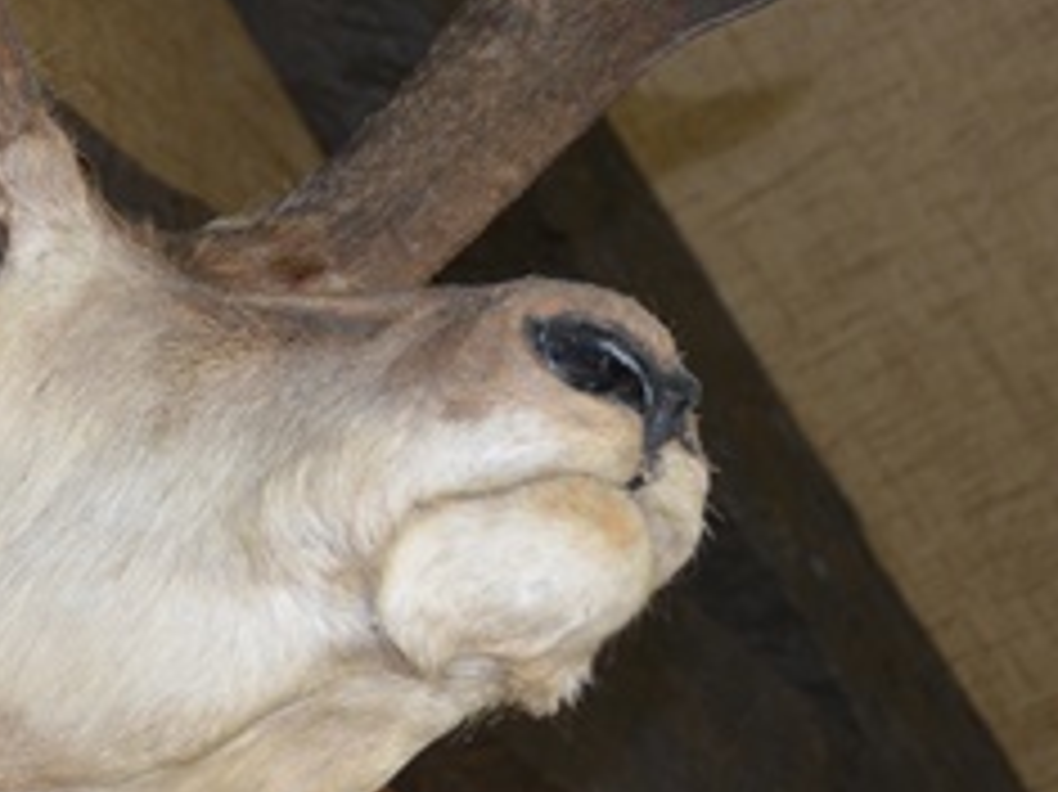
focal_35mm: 118
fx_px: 3605
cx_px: 36
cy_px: 153
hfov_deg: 16.4
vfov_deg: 12.5
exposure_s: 1/60
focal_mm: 32
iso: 1000
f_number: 4.8
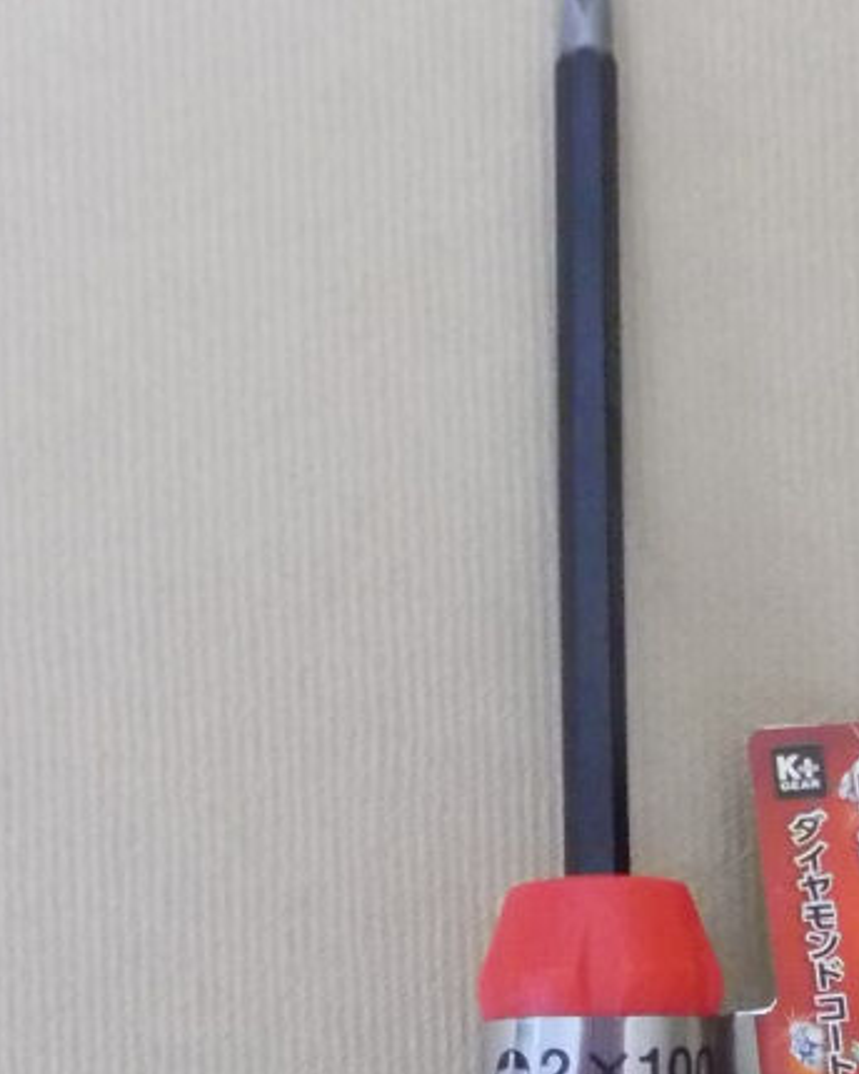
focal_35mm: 59
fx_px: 1875
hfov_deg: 25.6
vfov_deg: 30.3
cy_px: 1007
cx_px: 602
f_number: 3.2
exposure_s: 1/40
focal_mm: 4.6
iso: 800
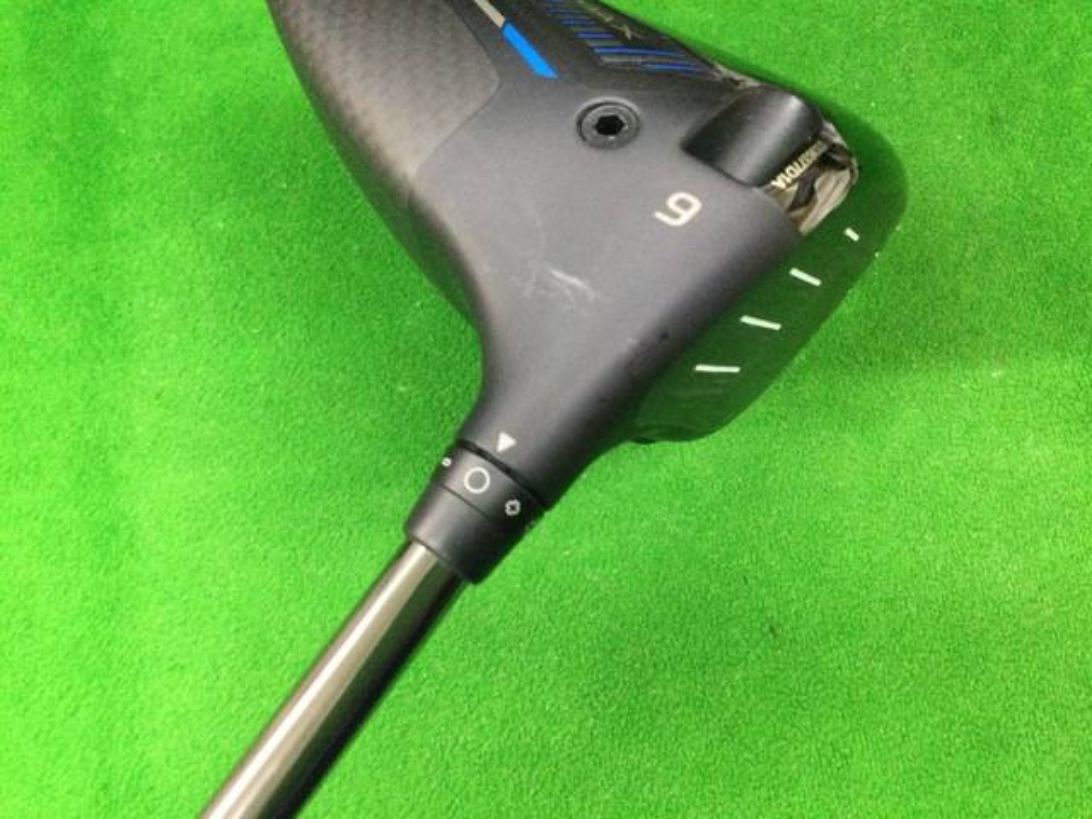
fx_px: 978
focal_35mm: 31
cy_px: 410
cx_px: 546
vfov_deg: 45.4
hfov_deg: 58.4
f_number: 2.4
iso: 250
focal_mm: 3.3
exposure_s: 1/30
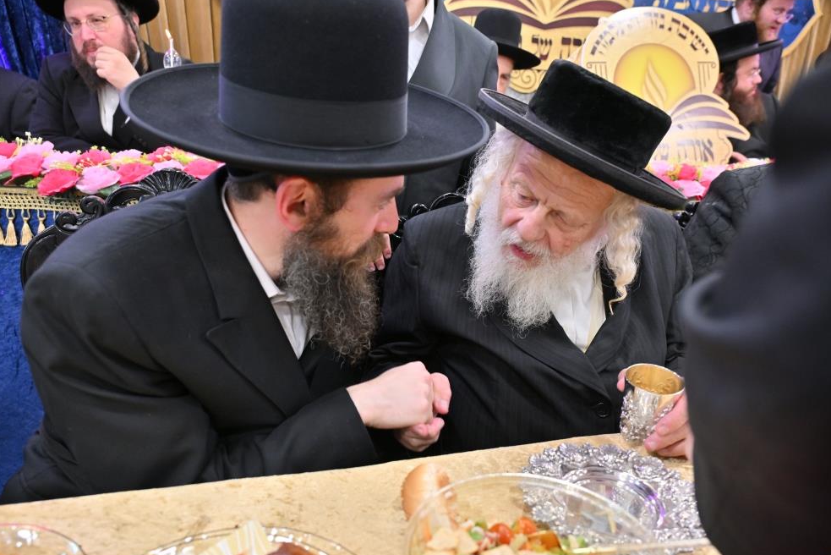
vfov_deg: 51.3
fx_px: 577
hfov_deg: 71.5
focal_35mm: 25
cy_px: 281
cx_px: 414
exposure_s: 1/160
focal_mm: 24
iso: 800
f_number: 4
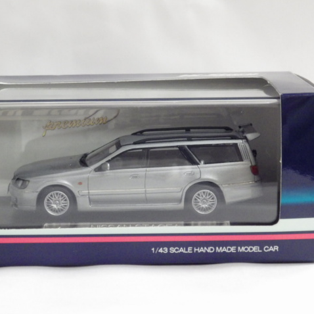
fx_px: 1057
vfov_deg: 16.9
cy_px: 157
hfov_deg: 16.9
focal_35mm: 103
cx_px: 135
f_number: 4.4
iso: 800
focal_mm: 15.6
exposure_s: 1/30
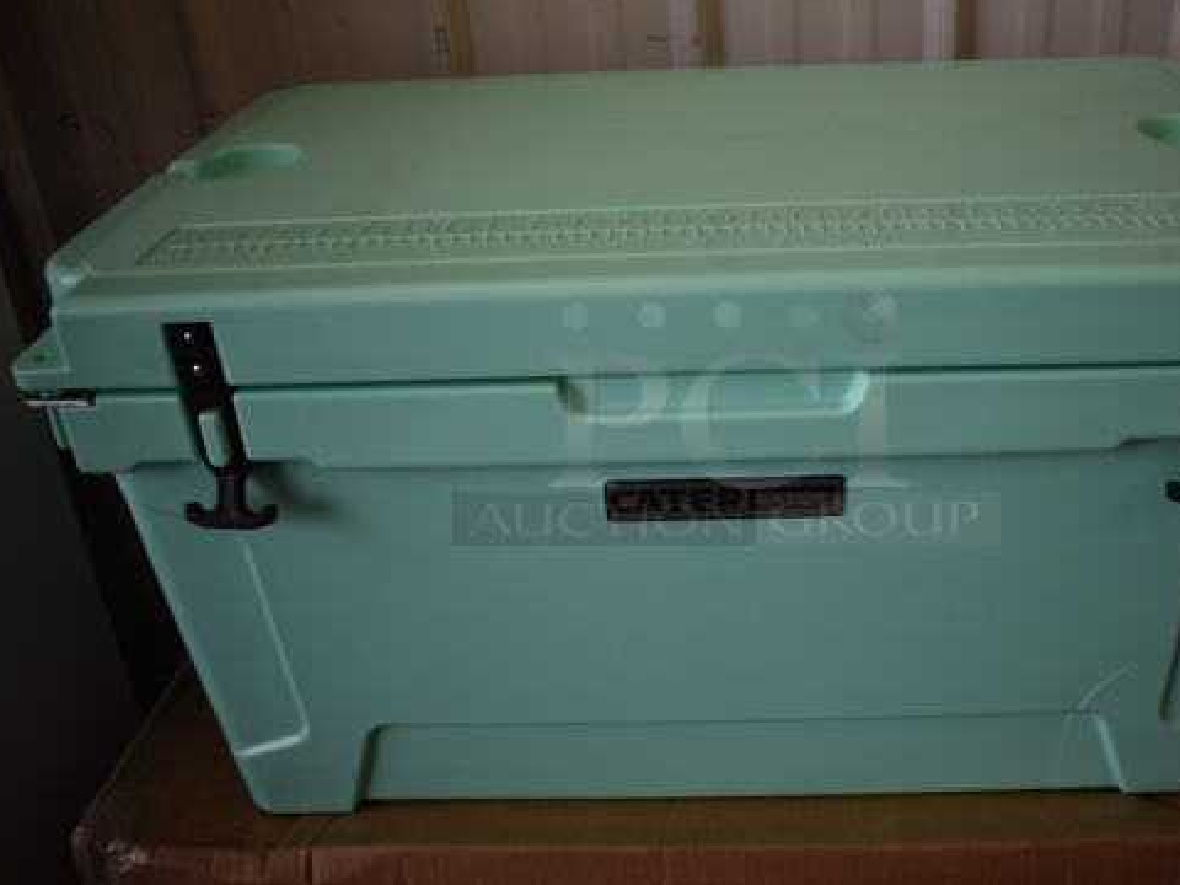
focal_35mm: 33
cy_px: 415
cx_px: 728
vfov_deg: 42.9
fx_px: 1125
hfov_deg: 54.8
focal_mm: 18
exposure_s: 1/250
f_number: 3.5
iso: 400
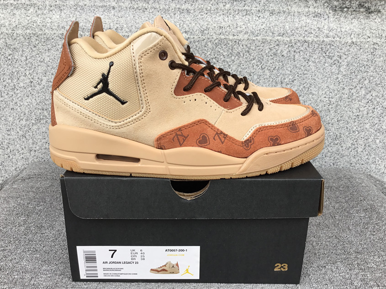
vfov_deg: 43.0
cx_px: 191
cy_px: 148
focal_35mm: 33
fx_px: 368
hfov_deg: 55.3
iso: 25
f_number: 2.4
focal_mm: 3.3
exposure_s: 1/106
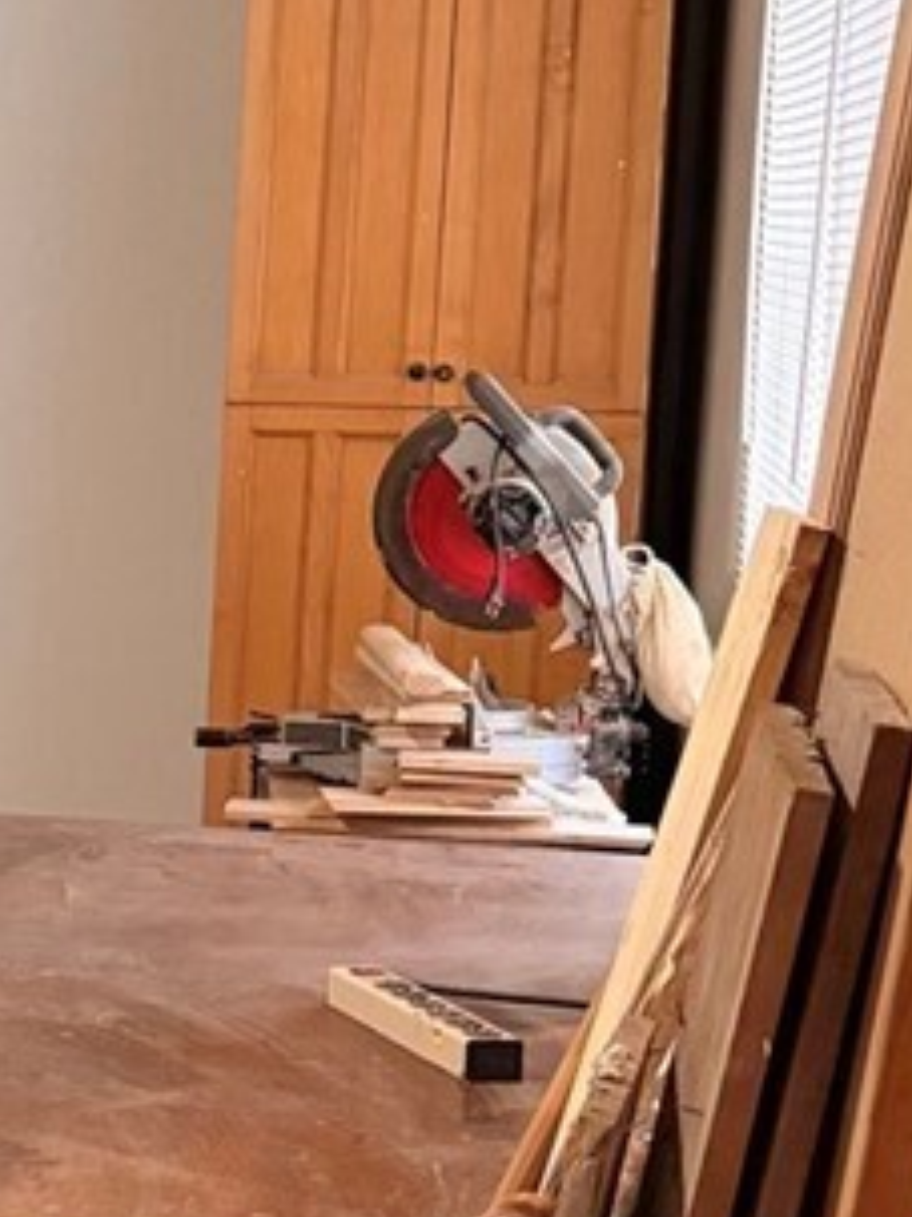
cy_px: 663
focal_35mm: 95
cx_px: -832
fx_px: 3340
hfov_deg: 13.6
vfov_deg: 20.7
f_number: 1.78
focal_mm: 6.76
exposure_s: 1/60
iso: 500
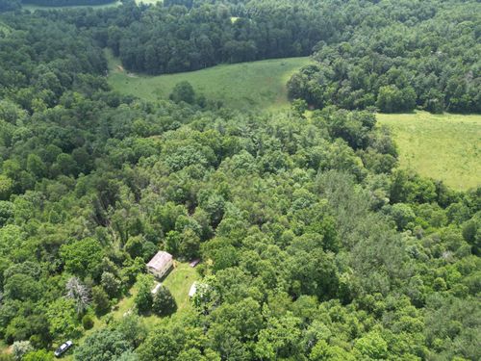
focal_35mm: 24
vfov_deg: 56.8
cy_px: 180
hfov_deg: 71.6
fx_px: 333
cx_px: 240
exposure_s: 1/800
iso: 100
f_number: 1.7
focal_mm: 6.72
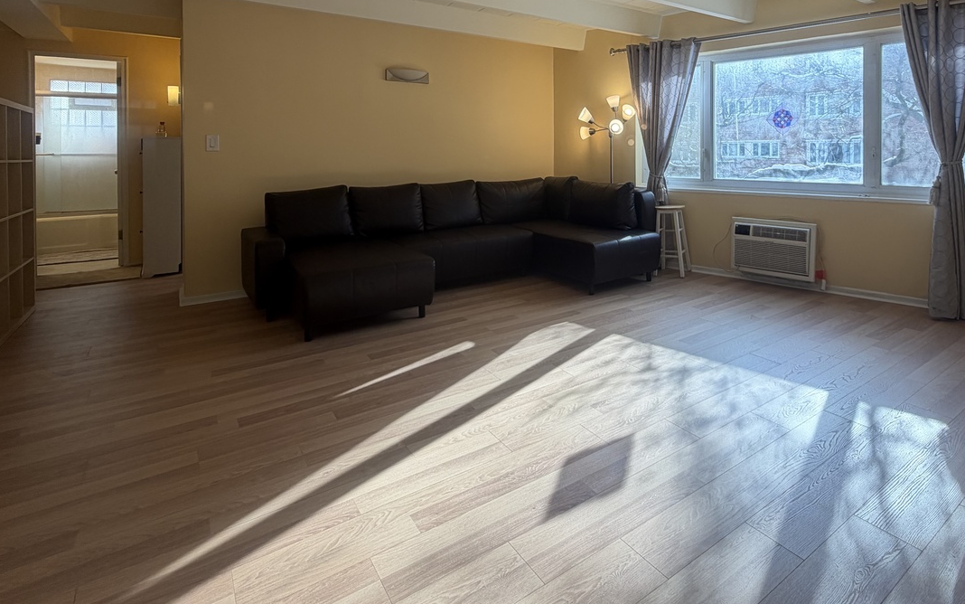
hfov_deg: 83.8
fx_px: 526
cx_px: 588
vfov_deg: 56.8
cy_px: 153
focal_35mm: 20
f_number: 2.2
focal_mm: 2.22
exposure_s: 1/120
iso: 40
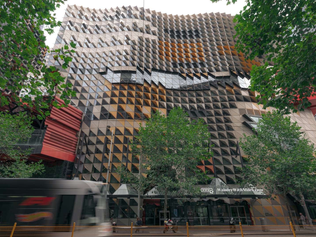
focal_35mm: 20
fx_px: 183
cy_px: 121
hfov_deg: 81.7
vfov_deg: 66.0
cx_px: 155
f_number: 14
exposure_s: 1/10
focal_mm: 23.8
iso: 100
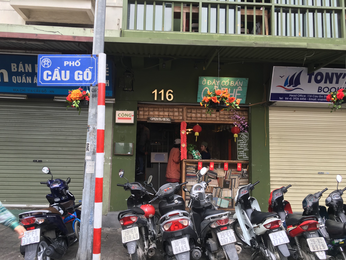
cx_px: 173
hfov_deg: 61.7
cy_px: 130
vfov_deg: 48.2
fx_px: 290
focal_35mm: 29
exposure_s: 1/102
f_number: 2.2
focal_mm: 4.15
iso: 25
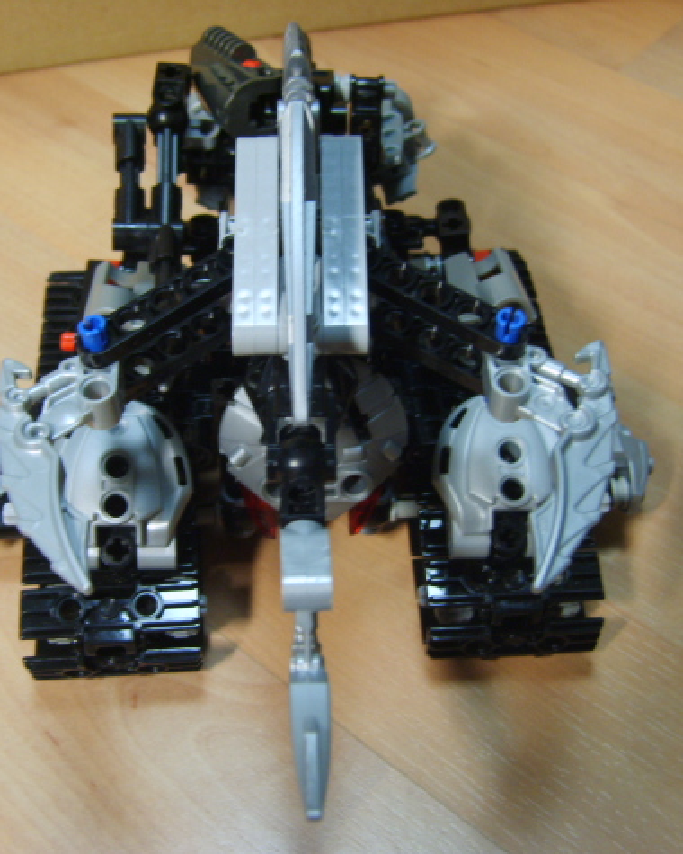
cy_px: 424
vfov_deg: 40.3
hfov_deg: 32.7
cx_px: 288
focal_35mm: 46
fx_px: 1162
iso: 123
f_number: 2.8
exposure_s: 1/10
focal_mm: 7.4
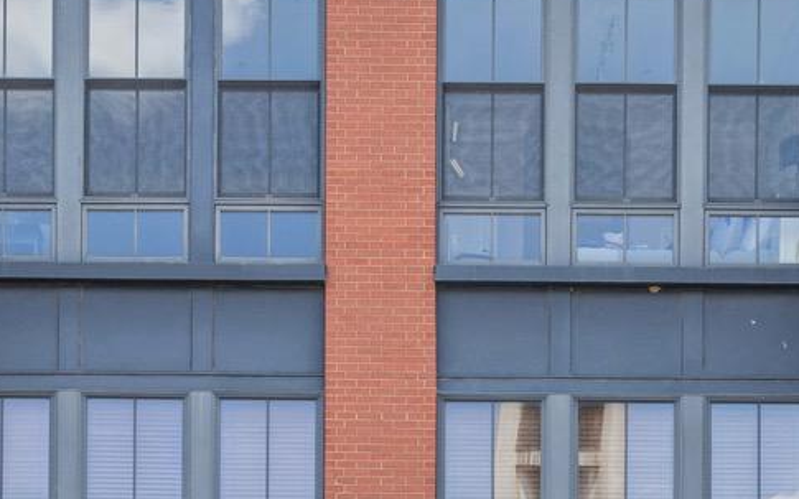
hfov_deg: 20.6
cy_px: 599
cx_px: 384
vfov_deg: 12.6
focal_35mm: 101
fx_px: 2202
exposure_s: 1/160
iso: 200
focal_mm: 23.5
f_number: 8
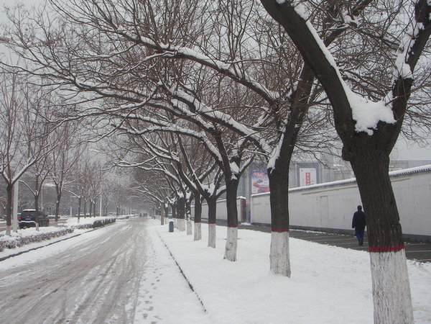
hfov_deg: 49.0
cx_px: 216
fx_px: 473
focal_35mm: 38
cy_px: 162
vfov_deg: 37.7
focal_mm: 6.3
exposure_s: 1/179
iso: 50
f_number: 6.6
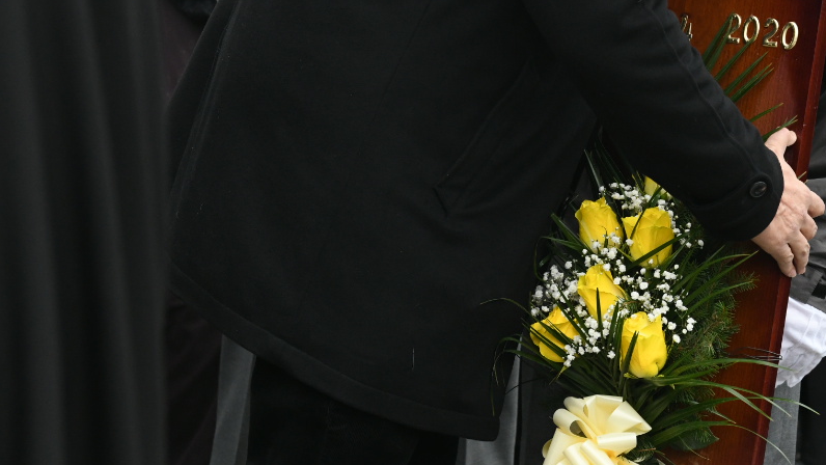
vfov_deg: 3.6
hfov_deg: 6.3
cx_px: 823
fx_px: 7470
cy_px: 60
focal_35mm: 341
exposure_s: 1/200
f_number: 5.6
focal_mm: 160
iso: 2000
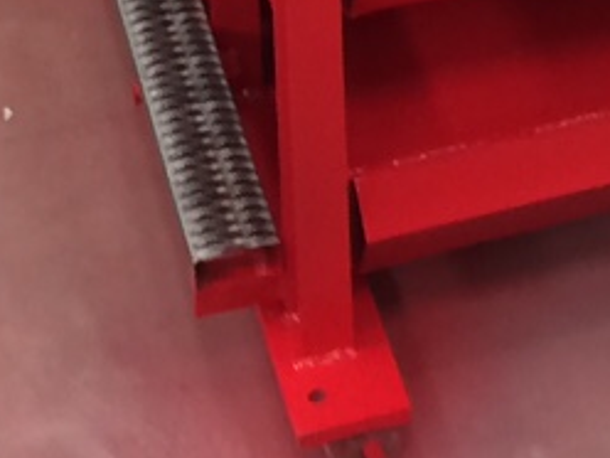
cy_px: -1007
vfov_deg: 6.9
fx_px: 3366
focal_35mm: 191
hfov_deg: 10.0
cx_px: 949
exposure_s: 1/30
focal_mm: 4.15
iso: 40
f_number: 2.2
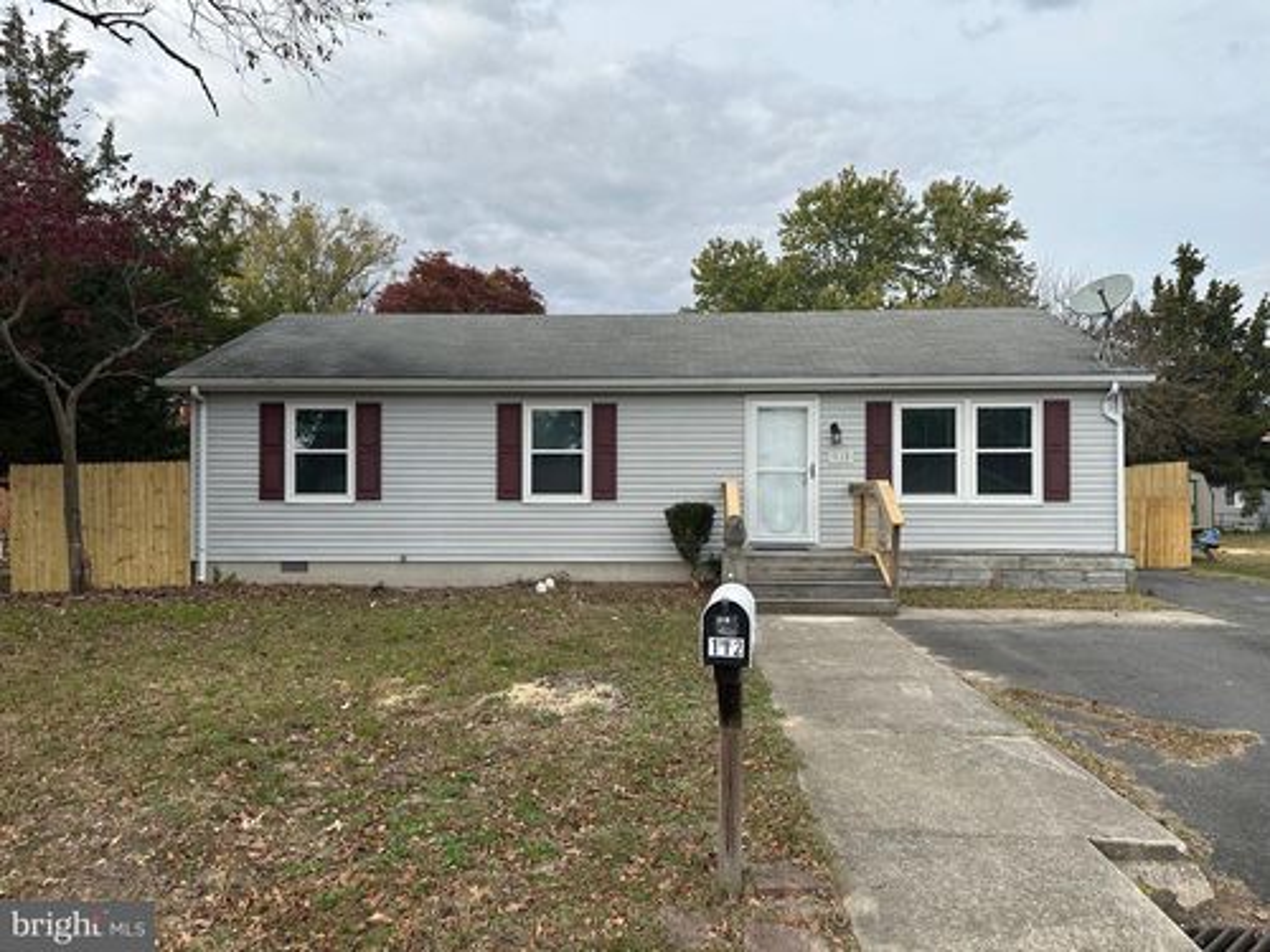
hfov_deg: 71.6
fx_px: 881
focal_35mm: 24
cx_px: 635
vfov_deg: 56.8
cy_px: 476
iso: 80
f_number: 1.78
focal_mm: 6.86
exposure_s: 1/1639
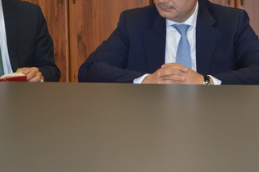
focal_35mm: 163
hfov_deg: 12.6
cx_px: 190
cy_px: 49
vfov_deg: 8.4
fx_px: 1171
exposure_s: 1/60
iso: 640
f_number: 5
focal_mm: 52
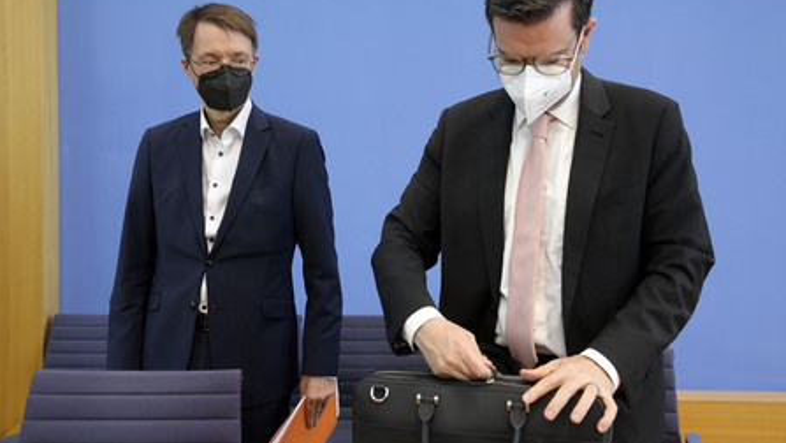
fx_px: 792
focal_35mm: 38
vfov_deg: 31.2
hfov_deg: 52.8
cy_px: 185
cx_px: 395
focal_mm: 36
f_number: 5.6
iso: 4000
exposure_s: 1/640
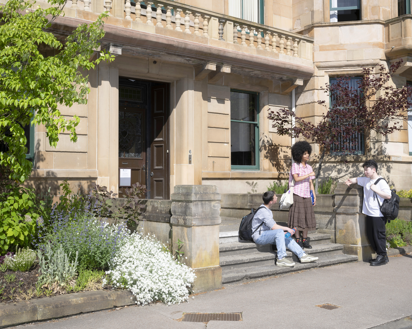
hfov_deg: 43.8
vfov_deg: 35.7
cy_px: 163
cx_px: 223
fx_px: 512
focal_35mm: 42
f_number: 9
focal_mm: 37
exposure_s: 1/200
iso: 100
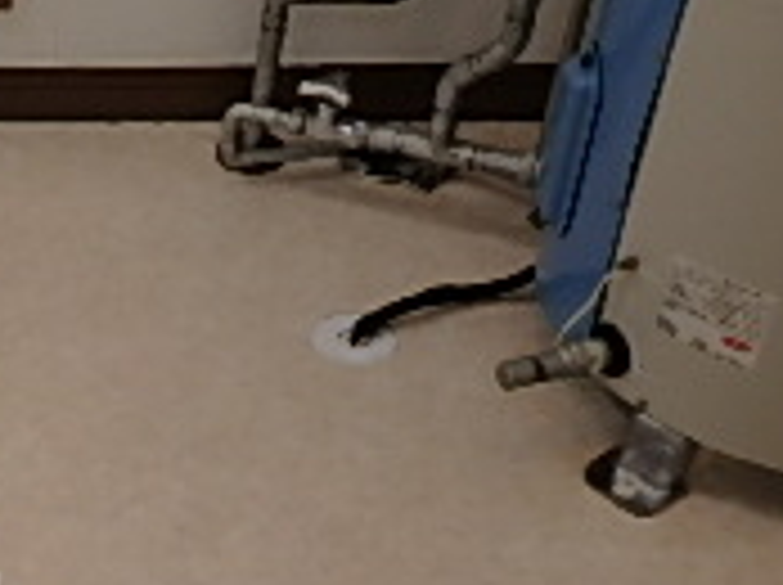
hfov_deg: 19.4
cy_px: 603
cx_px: -284
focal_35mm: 92
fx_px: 2078
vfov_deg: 15.7
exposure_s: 1/40
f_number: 3
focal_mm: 4.5
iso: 125
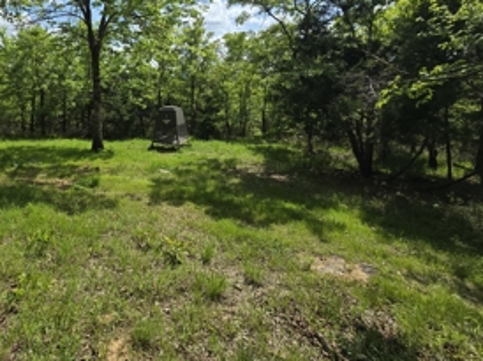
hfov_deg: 80.4
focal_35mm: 19
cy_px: 106
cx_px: 143
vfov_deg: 65.7
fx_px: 265
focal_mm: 2.2
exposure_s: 1/2410
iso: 50
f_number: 2.2
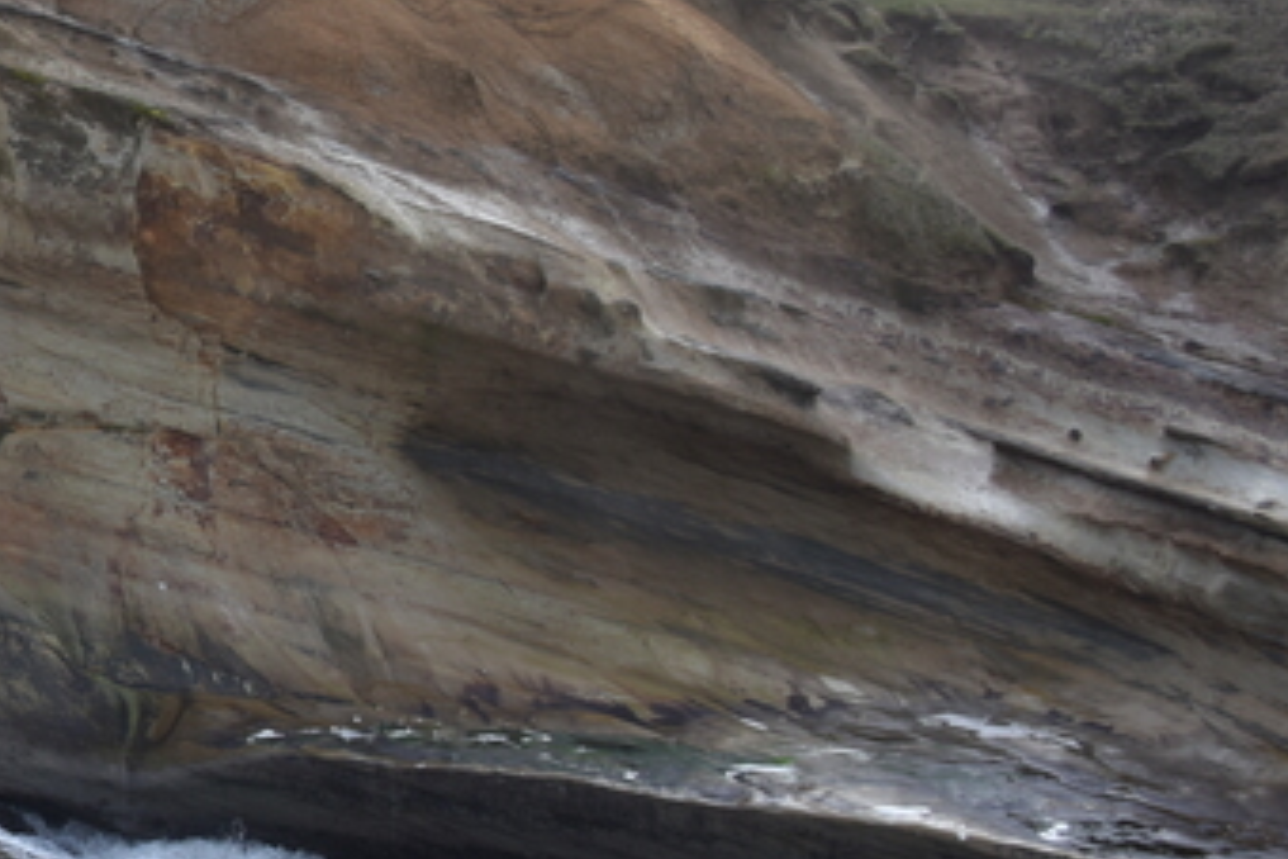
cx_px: -737
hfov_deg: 12.8
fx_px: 5402
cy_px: 243
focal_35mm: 151
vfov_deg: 9.1
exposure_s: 1/250
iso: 100
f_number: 8
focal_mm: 40
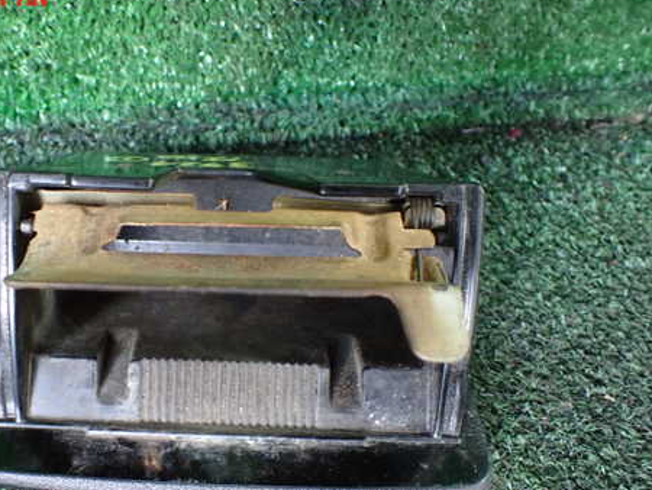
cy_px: 304
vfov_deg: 35.8
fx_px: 754
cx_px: 219
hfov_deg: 46.1
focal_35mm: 40
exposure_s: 1/30
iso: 1000
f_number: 2.3
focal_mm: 5.4
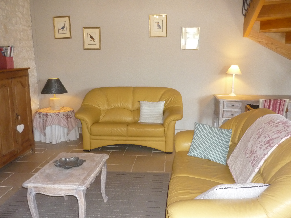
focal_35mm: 35
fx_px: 294
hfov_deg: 52.6
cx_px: 141
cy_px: 112
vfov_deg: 40.7
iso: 400
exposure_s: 1/30
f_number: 2.8
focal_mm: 5.5
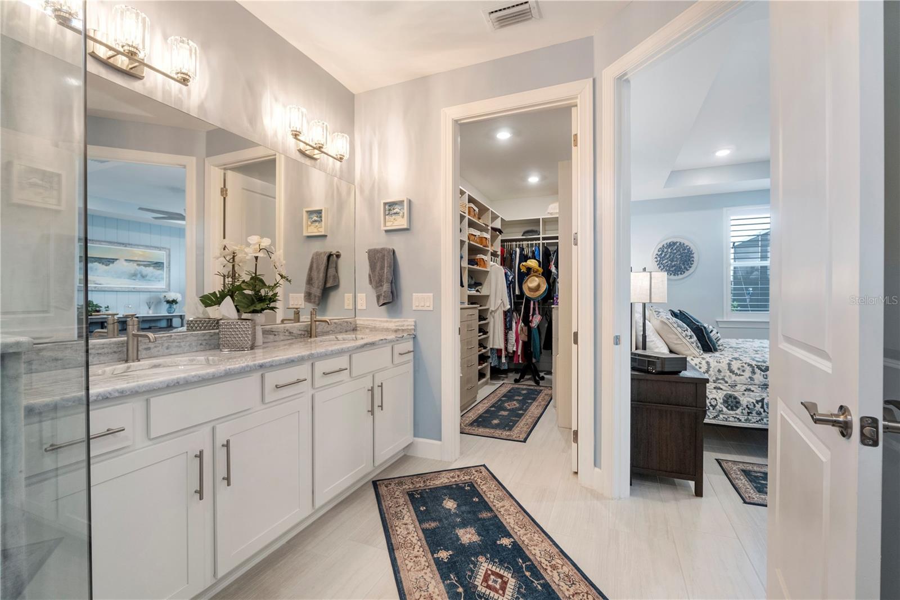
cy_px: 300
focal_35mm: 15
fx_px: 375
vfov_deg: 77.3
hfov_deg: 100.4
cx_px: 450
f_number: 4.5
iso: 1250
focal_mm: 10
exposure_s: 1/30
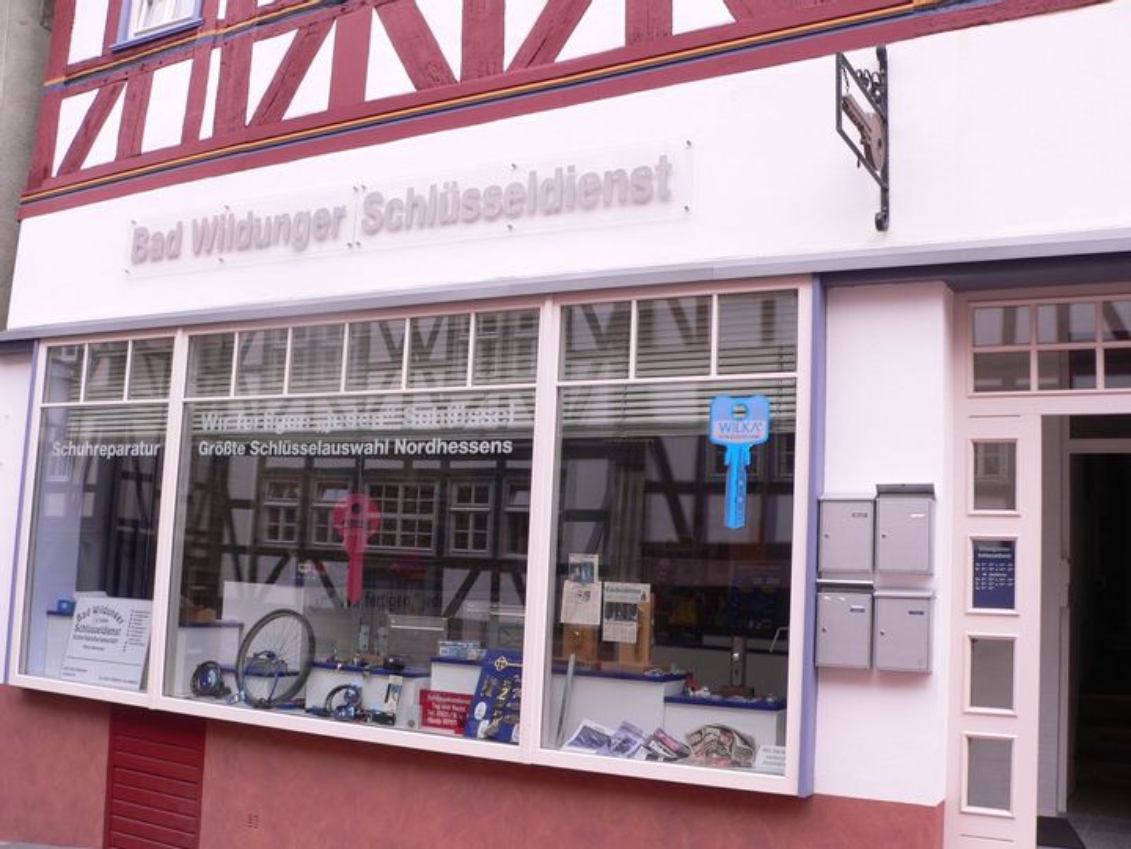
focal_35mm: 36
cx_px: 566
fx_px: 1176
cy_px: 424
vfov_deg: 39.7
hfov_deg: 51.4
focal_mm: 6
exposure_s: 1/160
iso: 80
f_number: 4
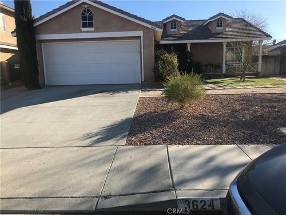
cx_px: 143
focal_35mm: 28
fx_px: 231
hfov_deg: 63.4
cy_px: 108
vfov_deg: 49.7
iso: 20
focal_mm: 3.99
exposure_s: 1/1597
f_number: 1.8
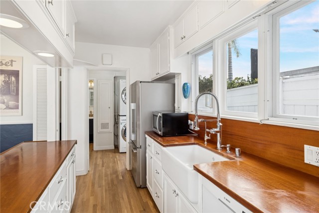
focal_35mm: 21
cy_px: 106
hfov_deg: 81.2
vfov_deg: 59.4
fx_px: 186
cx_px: 160
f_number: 9
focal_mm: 21
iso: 200
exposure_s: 1/60
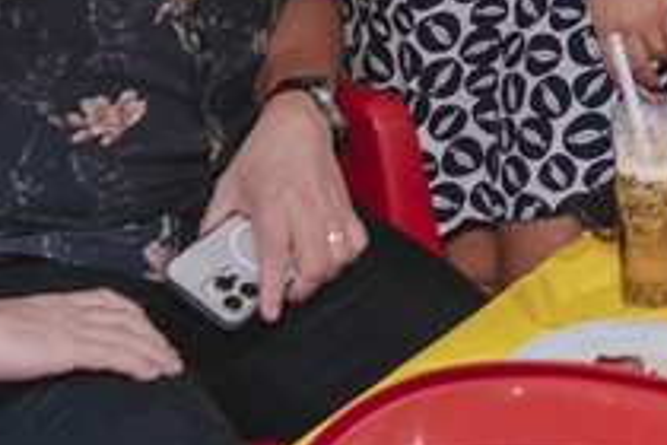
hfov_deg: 15.2
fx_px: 2353
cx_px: 921
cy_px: -329
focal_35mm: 127
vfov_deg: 10.2
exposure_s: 1/400
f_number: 2.5
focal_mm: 24
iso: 1600
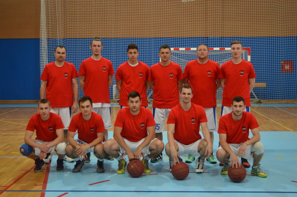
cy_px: 98
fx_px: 470
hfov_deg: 35.1
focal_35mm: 57
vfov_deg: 23.7
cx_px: 148
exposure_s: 1/60
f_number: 4.8
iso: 1000
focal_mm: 38
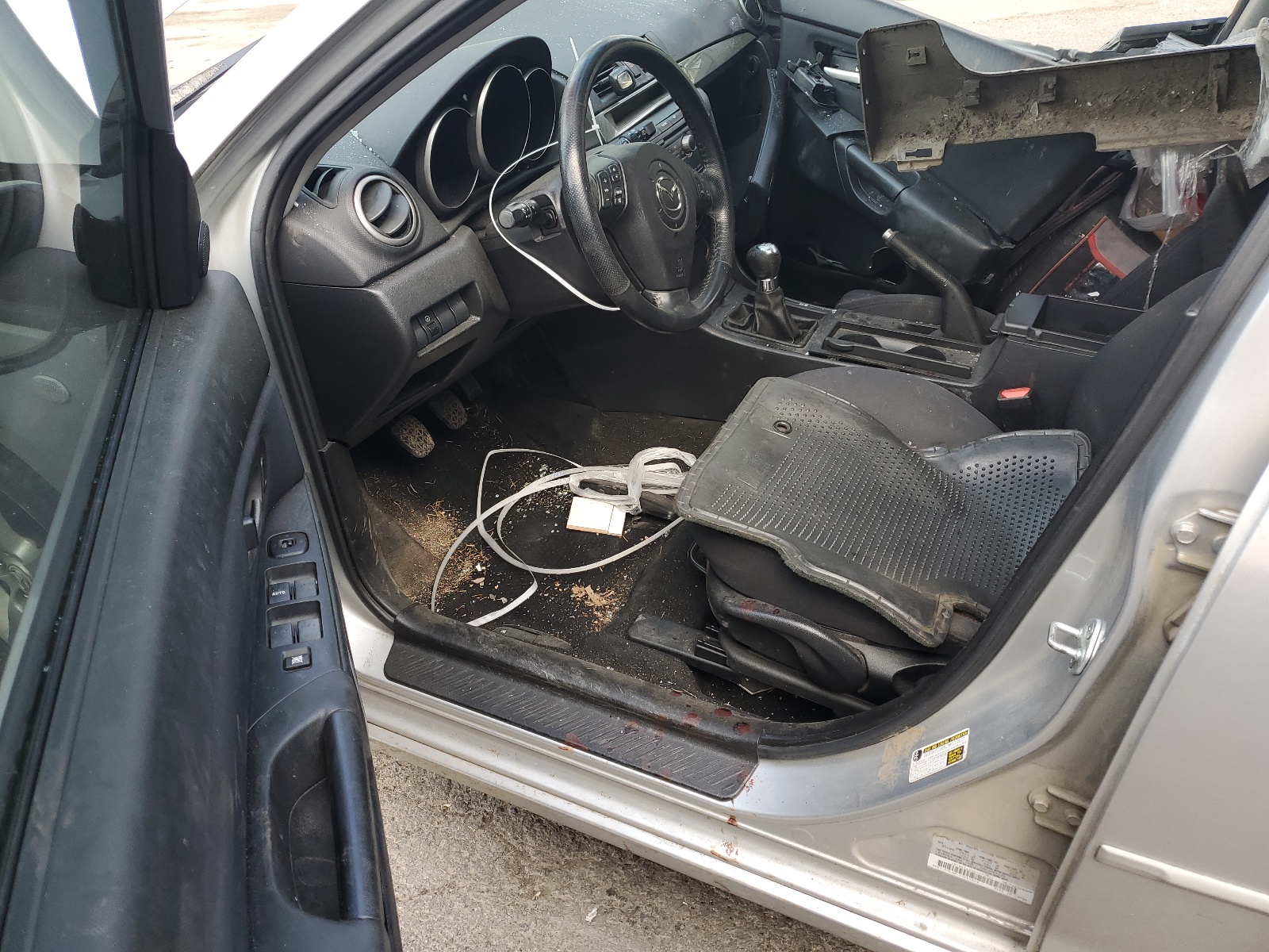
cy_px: 476
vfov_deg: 53.1
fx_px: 953
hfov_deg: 67.3
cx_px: 634
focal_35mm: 26
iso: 50
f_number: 1.5
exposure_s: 1/204
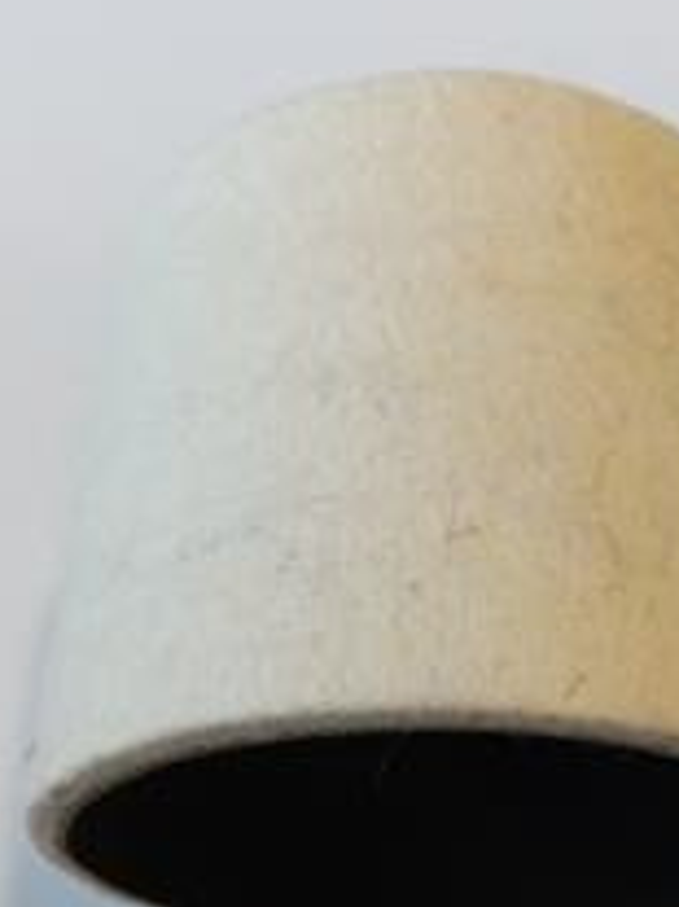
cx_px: 464
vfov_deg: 42.2
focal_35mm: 44
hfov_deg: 32.5
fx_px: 1152
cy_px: 627
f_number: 1.8
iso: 193
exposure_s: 1/33.3
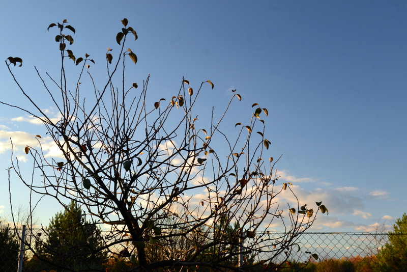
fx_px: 543
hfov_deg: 41.1
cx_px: 204
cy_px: 136
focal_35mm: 48
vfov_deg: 28.1
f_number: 9
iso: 400
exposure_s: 1/100
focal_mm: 32
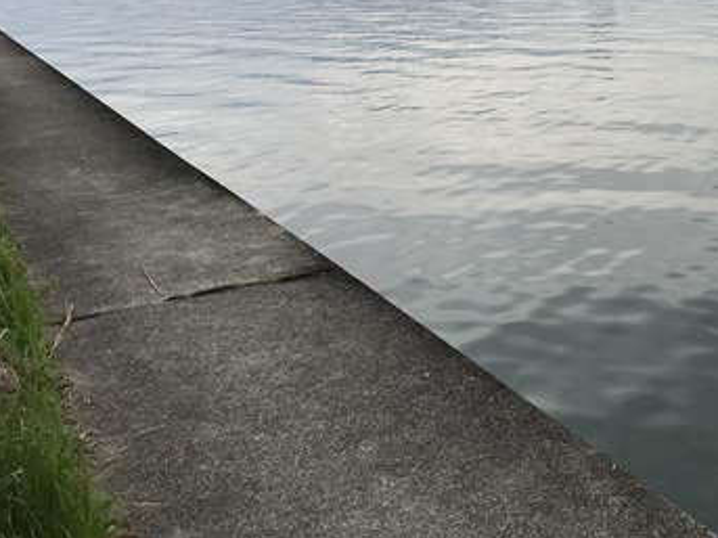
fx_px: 1016
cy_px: 193
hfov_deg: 38.1
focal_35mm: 49
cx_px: 521
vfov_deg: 29.5
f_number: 1.8
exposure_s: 1/1880
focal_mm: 3.99
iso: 20
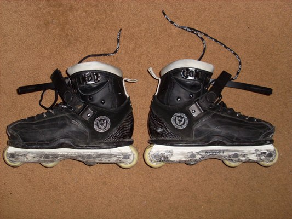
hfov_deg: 49.0
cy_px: 110
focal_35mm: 38
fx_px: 321
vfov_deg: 37.7
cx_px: 146
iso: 100
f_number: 3
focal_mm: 6.3
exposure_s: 1/45
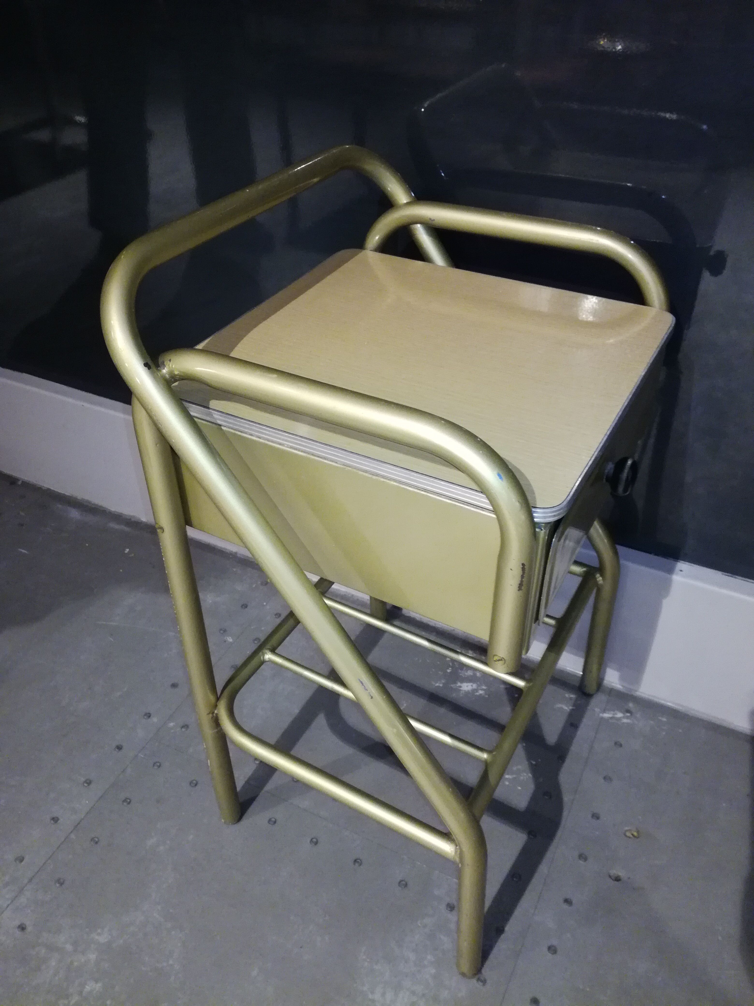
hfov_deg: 51.4
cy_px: 503
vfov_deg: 65.3
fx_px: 784
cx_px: 377
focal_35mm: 27
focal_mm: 3.79
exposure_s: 1/25
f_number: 2
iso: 500
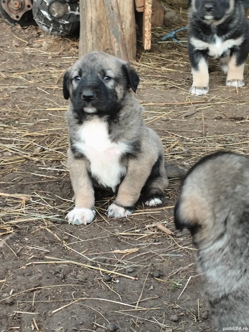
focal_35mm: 107
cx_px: 124
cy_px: 166
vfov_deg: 18.4
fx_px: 1027
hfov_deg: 13.8
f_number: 1.65
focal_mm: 6.19
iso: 320
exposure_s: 1/33.3
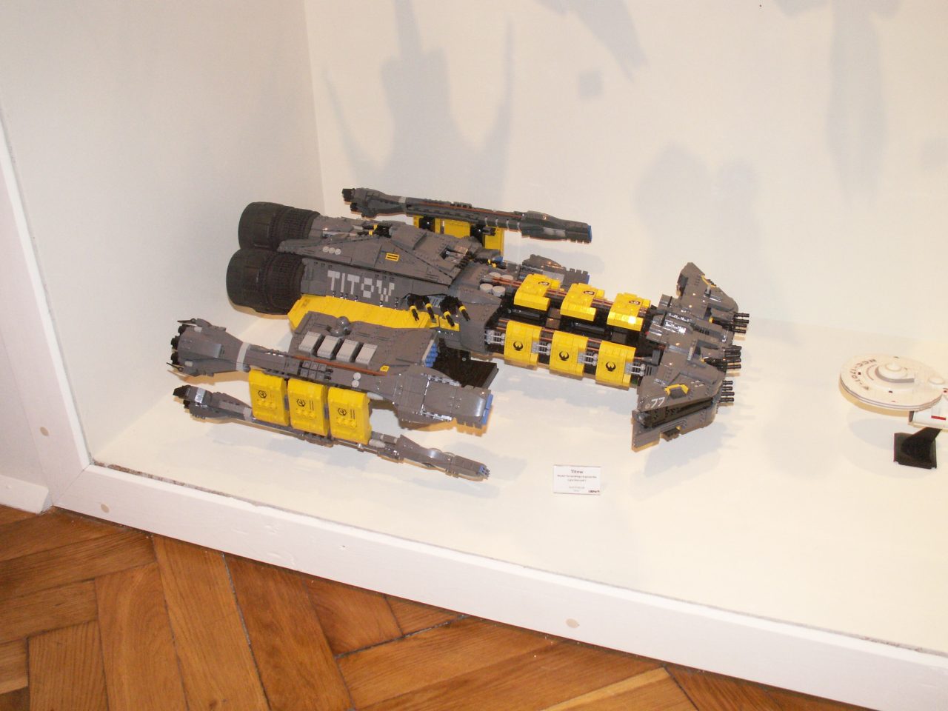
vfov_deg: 40.7
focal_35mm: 35
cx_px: 474
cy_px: 356
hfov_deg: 52.6
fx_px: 959
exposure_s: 1/60
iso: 160
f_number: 2.8
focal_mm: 5.86
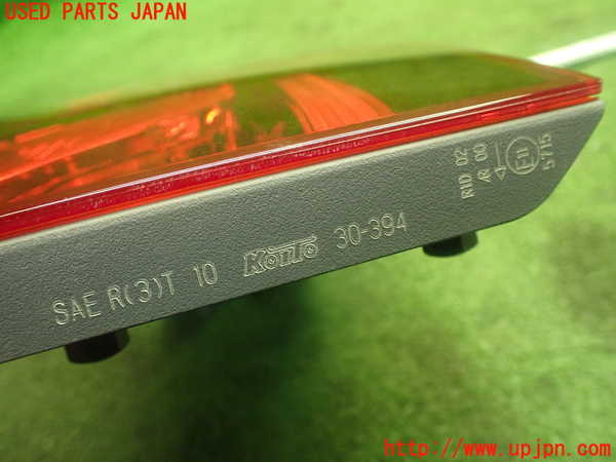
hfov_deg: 60.0
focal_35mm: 30
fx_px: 534
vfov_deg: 46.8
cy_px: 231
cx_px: 308
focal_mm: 5.4
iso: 800
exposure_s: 1/60
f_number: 2.3
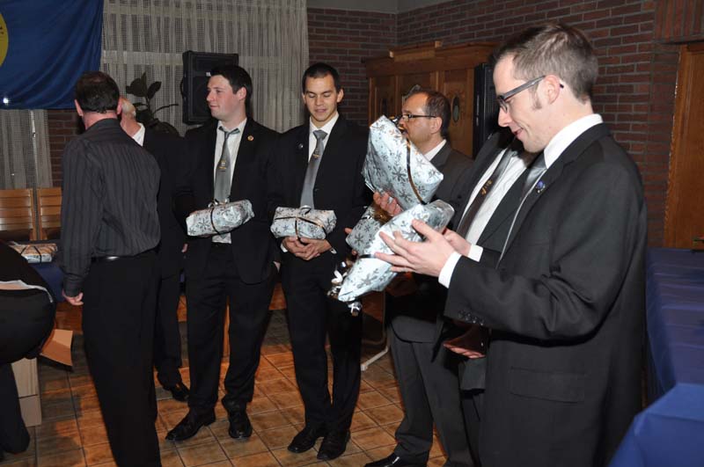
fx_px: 644
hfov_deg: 57.3
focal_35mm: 33
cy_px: 234
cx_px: 352
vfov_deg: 39.9
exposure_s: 1/60
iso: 400
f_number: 4
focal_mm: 22
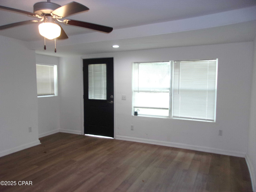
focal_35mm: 27
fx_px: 200
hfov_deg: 65.3
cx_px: 128
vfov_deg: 51.4
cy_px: 96
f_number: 3
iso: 200
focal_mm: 4.9
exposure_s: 1/34
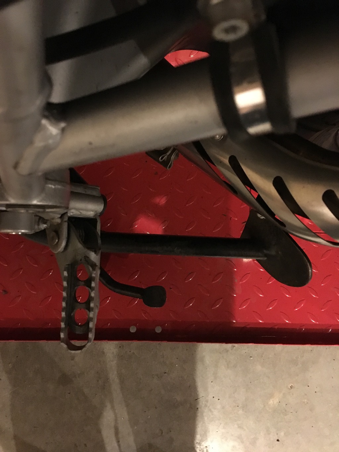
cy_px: 226
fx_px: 379
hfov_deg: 48.2
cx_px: 170
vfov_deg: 61.7
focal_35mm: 29
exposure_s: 1/15
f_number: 2.2
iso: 640
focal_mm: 4.15
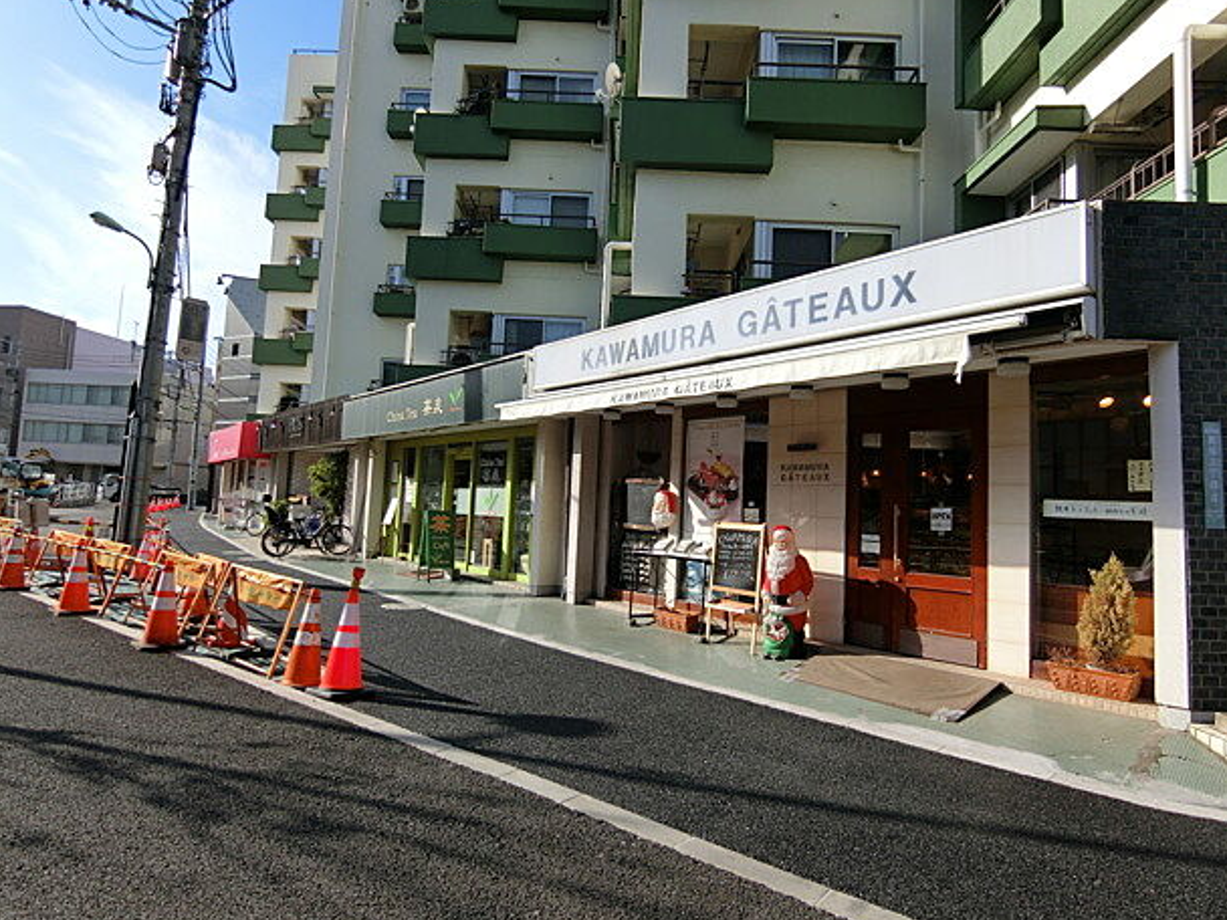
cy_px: 460
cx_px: 609
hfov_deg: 81.7
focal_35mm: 20
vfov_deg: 66.0
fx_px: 709
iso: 80
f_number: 6.9
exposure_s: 1/250
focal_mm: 4.06
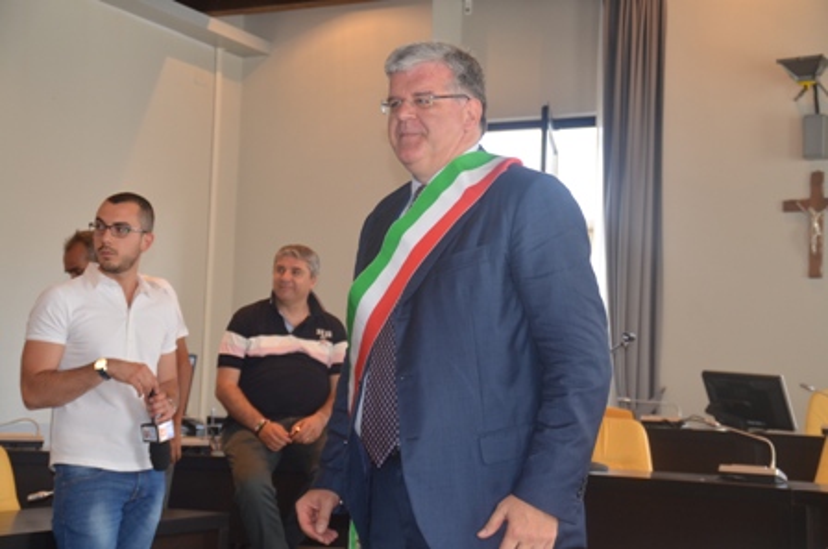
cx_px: 414
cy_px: 274
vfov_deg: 21.5
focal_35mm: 63
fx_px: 1446
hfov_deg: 31.9
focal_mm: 42
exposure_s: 1/60
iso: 560
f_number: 4.5
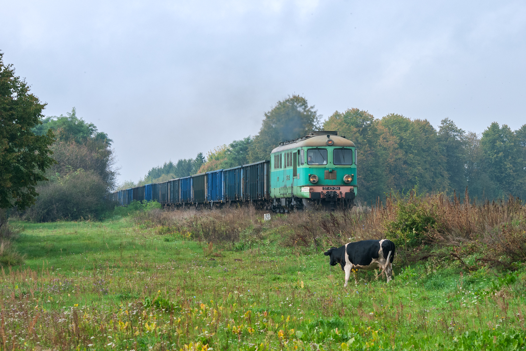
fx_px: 2082
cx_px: 263
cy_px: 176
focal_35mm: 142
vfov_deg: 9.6
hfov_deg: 14.4
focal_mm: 95
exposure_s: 1/320
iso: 200
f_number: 8
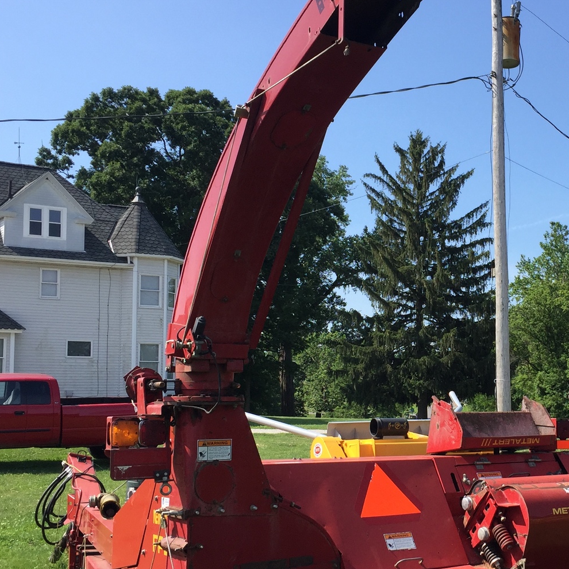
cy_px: 319
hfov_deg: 31.4
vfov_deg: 32.2
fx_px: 986
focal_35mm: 53
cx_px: 454
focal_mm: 4.15
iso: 32
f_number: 2.2
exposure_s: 1/1236
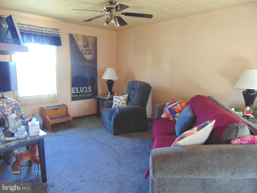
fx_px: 186
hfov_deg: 69.4
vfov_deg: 54.9
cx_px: 128
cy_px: 96
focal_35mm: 25
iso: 400
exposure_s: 1/13
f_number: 3
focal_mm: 4.5
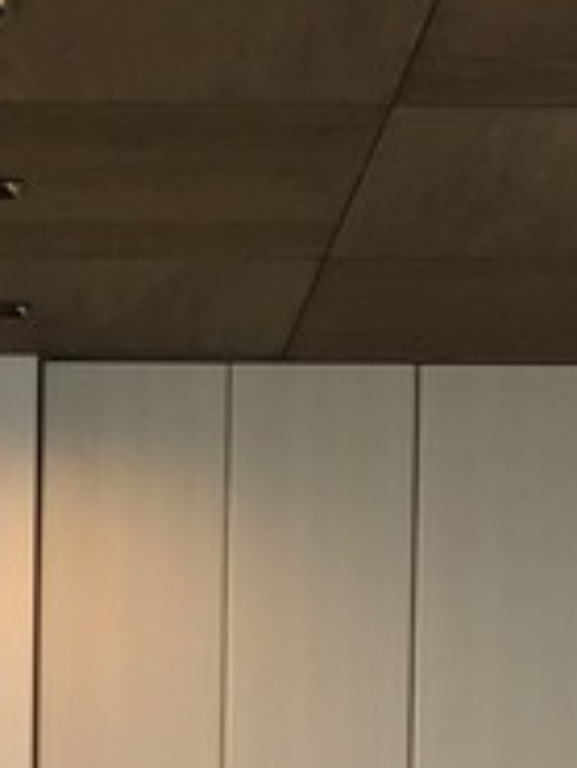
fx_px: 3352
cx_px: -29
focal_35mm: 151
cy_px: 913
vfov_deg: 12.8
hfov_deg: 9.8
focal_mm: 3.99
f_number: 1.8
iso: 32
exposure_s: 1/120
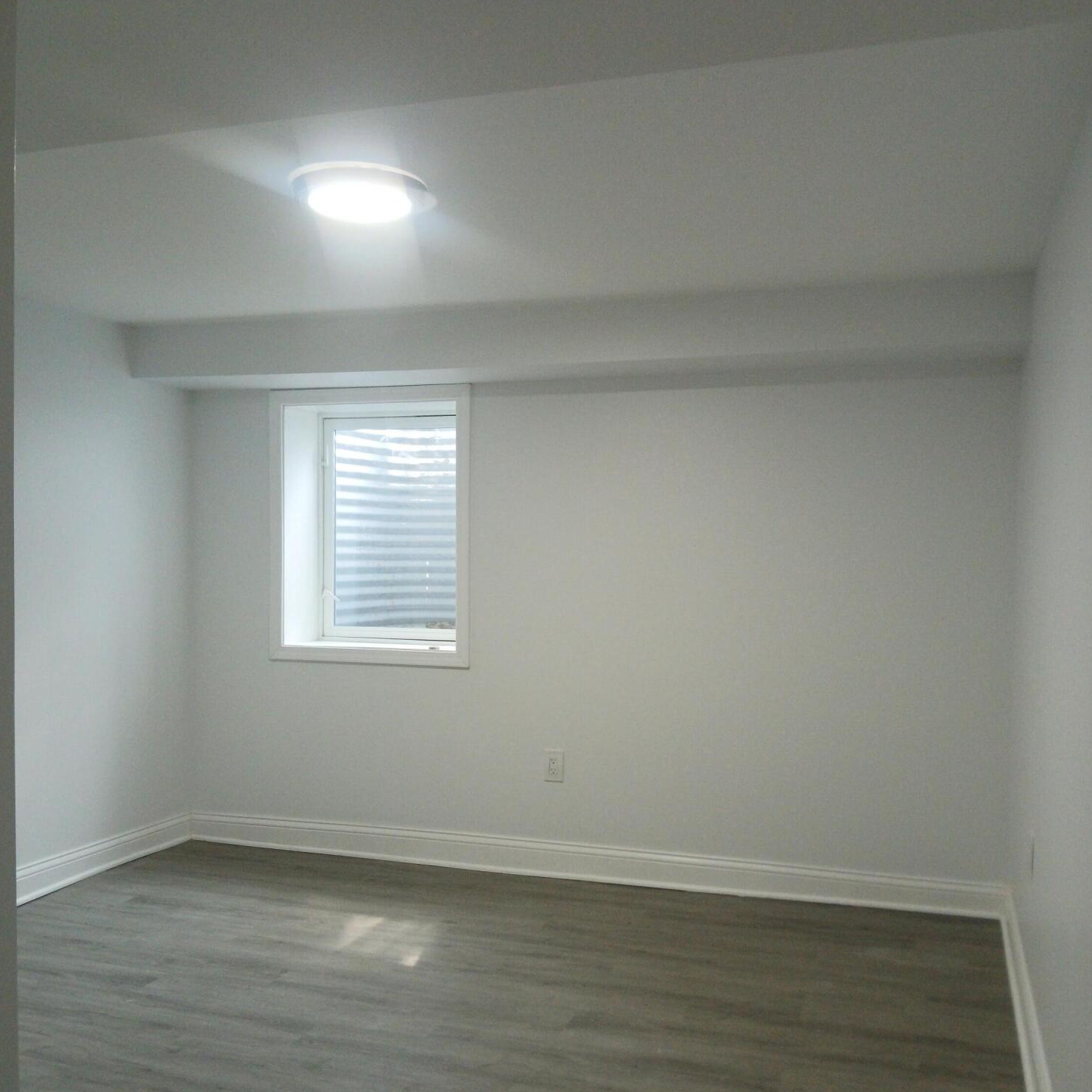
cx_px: 547
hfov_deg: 52.5
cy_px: 599
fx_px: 1106
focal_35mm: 31
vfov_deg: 52.4
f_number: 1.8
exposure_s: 1/60
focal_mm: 3.98
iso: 160
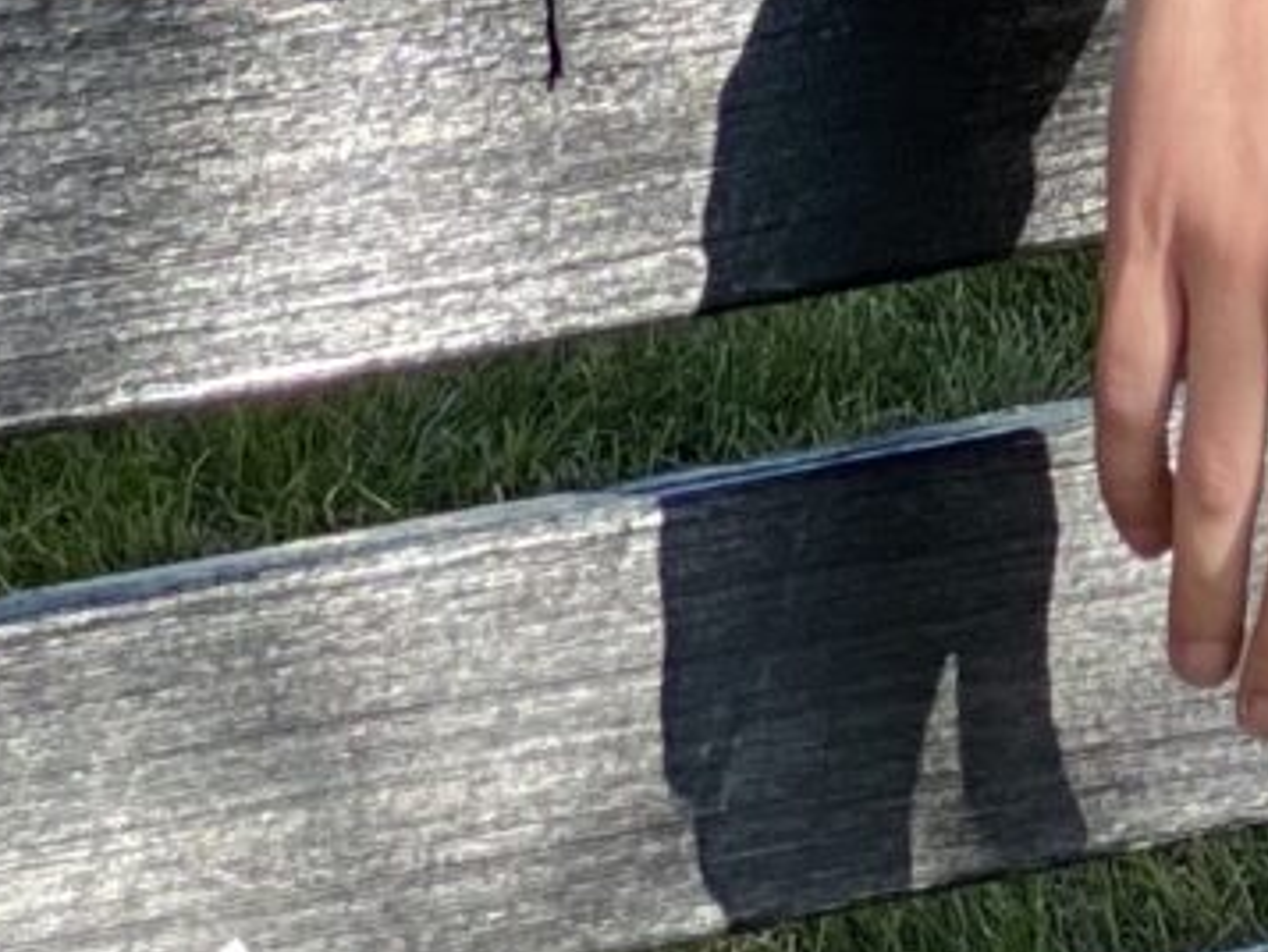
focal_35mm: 373
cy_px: -2071
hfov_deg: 5.1
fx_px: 13668
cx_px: 3531
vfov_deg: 3.9
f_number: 2
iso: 20
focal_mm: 6
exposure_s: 1/309
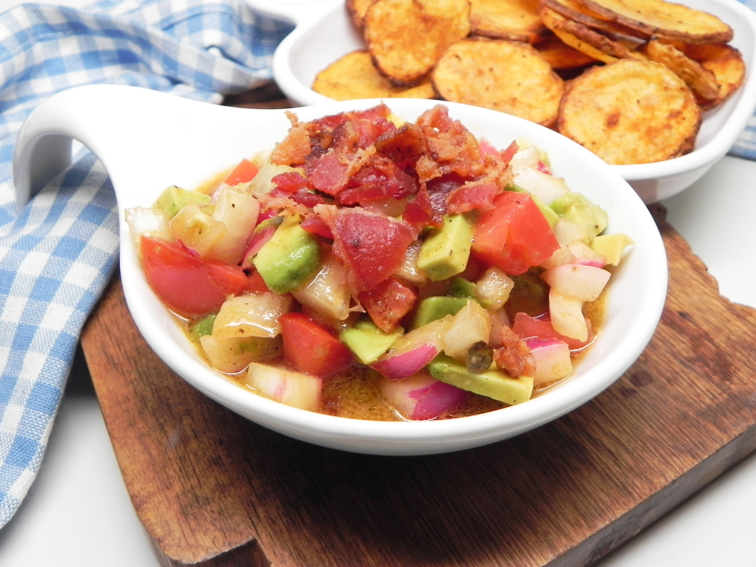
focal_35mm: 33
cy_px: 284
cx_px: 378
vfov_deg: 42.9
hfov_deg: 55.4
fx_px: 721
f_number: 2.8
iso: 160
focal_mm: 5.9
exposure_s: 1/30.7
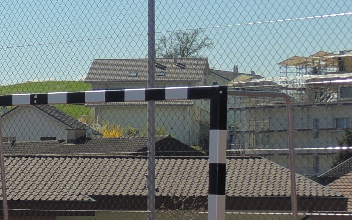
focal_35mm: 189
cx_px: -179
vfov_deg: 6.9
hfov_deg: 10.7
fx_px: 1813
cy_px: 129
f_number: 3.6
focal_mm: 8.9
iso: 100
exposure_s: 1/1250
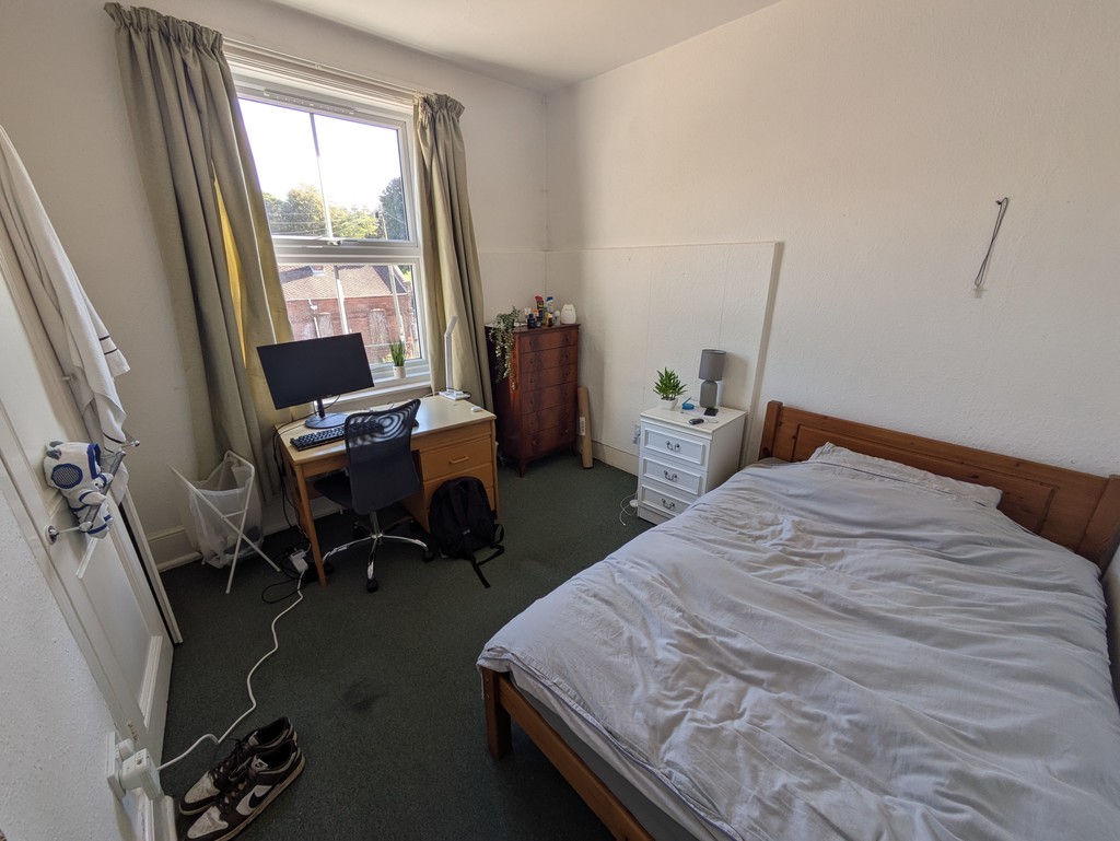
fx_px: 453
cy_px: 420
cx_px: 560
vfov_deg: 85.7
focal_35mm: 14
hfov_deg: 102.0
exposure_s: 1/115
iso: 51
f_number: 2.2
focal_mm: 1.83
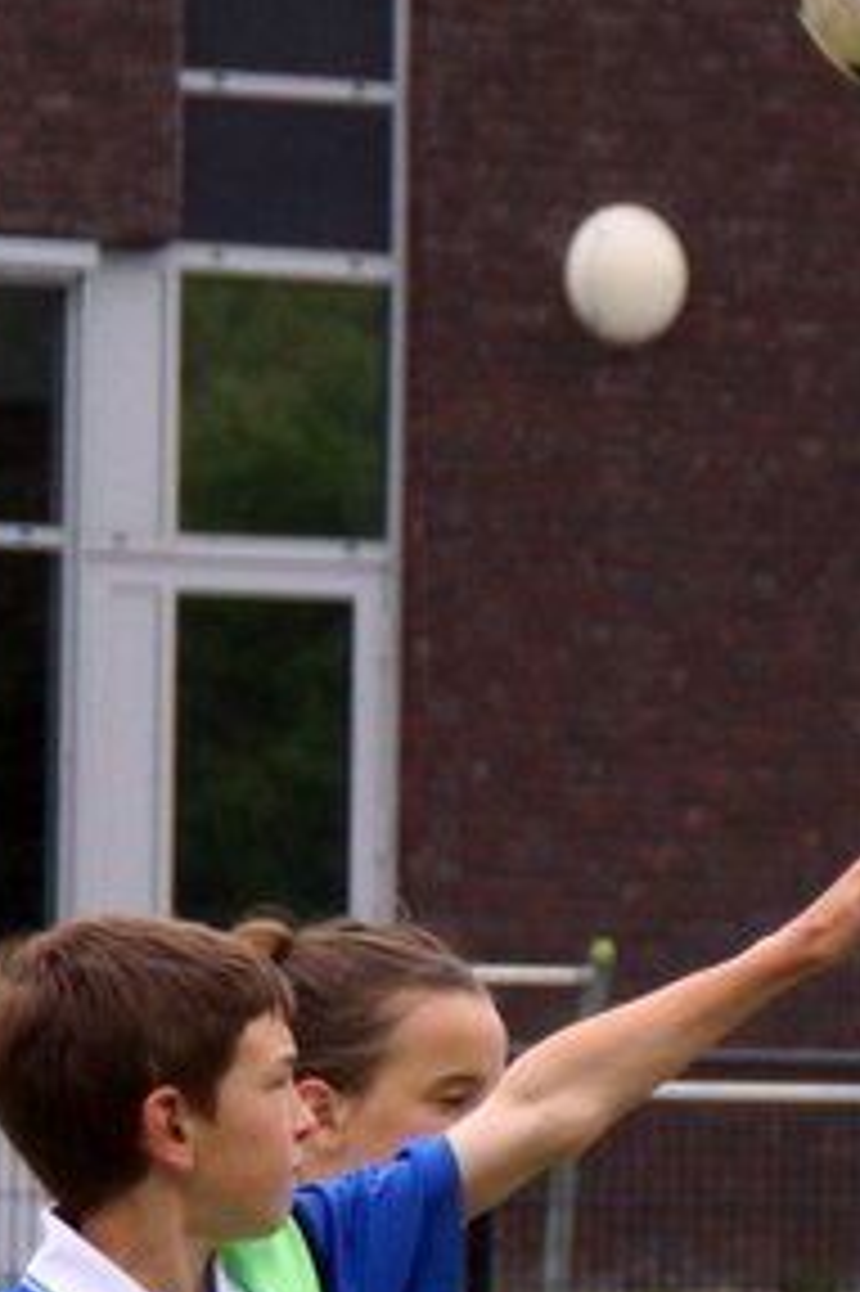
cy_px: 1519
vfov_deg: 4.5
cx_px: 1373
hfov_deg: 3.0
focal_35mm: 455
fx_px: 16315
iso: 800
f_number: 5.6
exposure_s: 1/800
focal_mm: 85
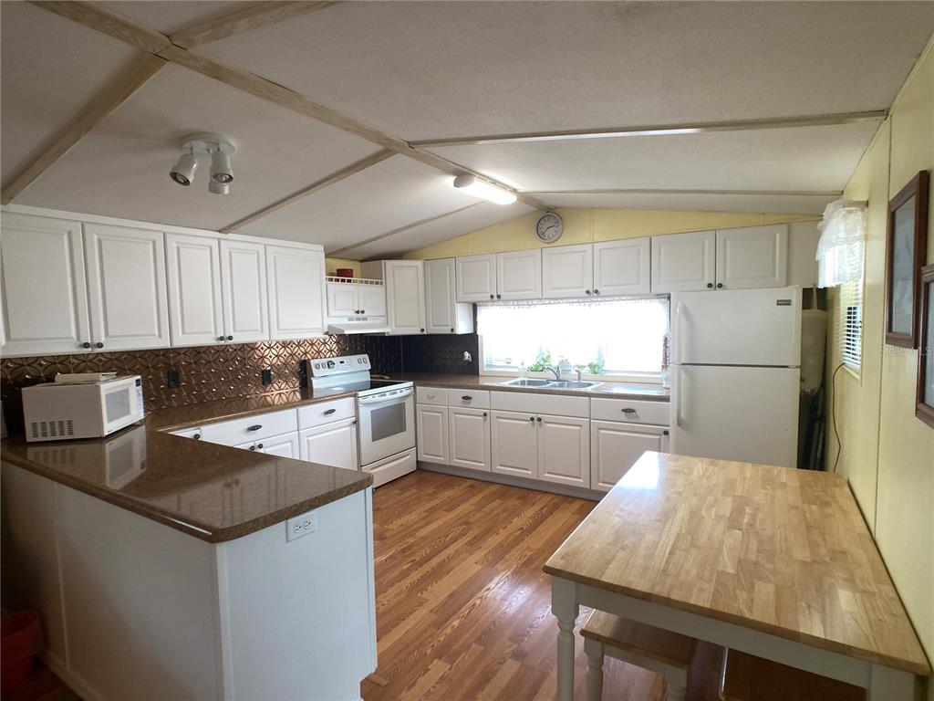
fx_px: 755
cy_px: 350
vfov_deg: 49.7
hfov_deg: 63.4
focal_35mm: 28
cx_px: 467
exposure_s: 1/60
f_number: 1.8
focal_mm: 3.99
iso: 100
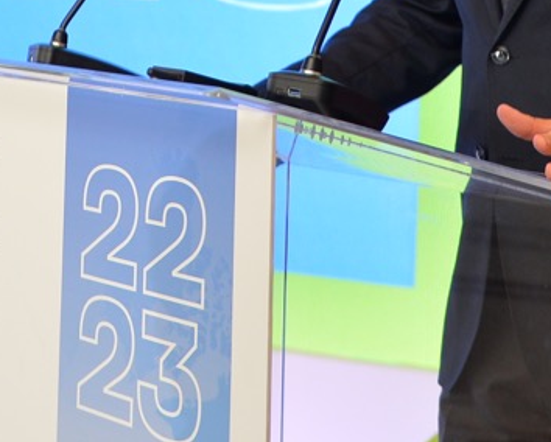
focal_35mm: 127
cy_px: -333
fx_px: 2073
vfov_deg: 11.4
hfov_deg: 14.9
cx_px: -14
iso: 900
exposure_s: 1/250
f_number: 3.2
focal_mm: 32
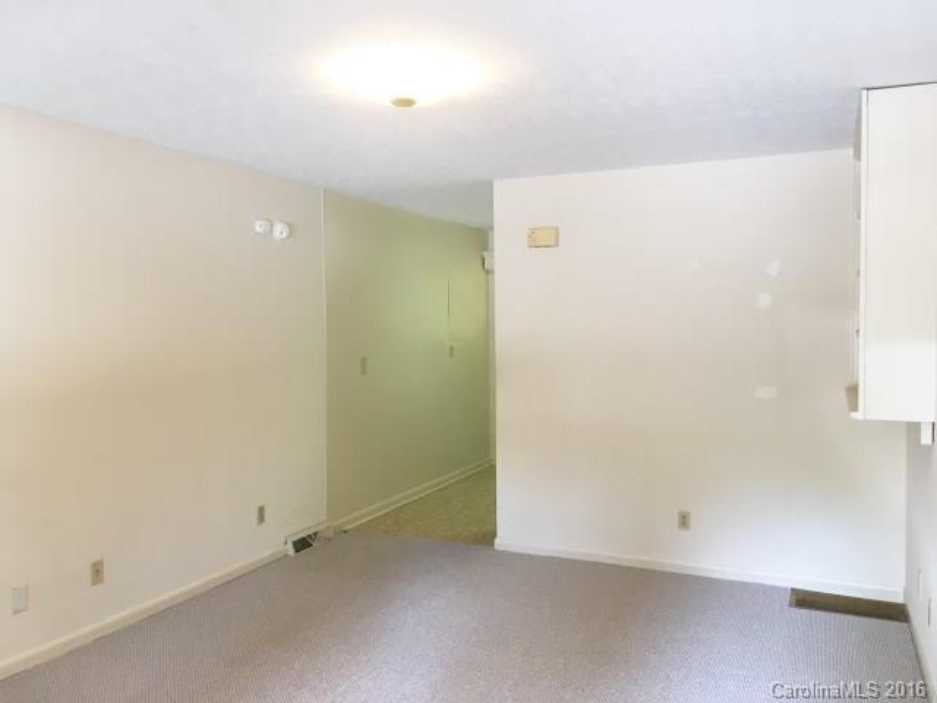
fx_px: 785
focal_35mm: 29
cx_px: 468
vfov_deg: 48.2
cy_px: 352
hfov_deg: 61.7
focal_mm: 4.15
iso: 50
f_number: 2.2
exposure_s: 1/30
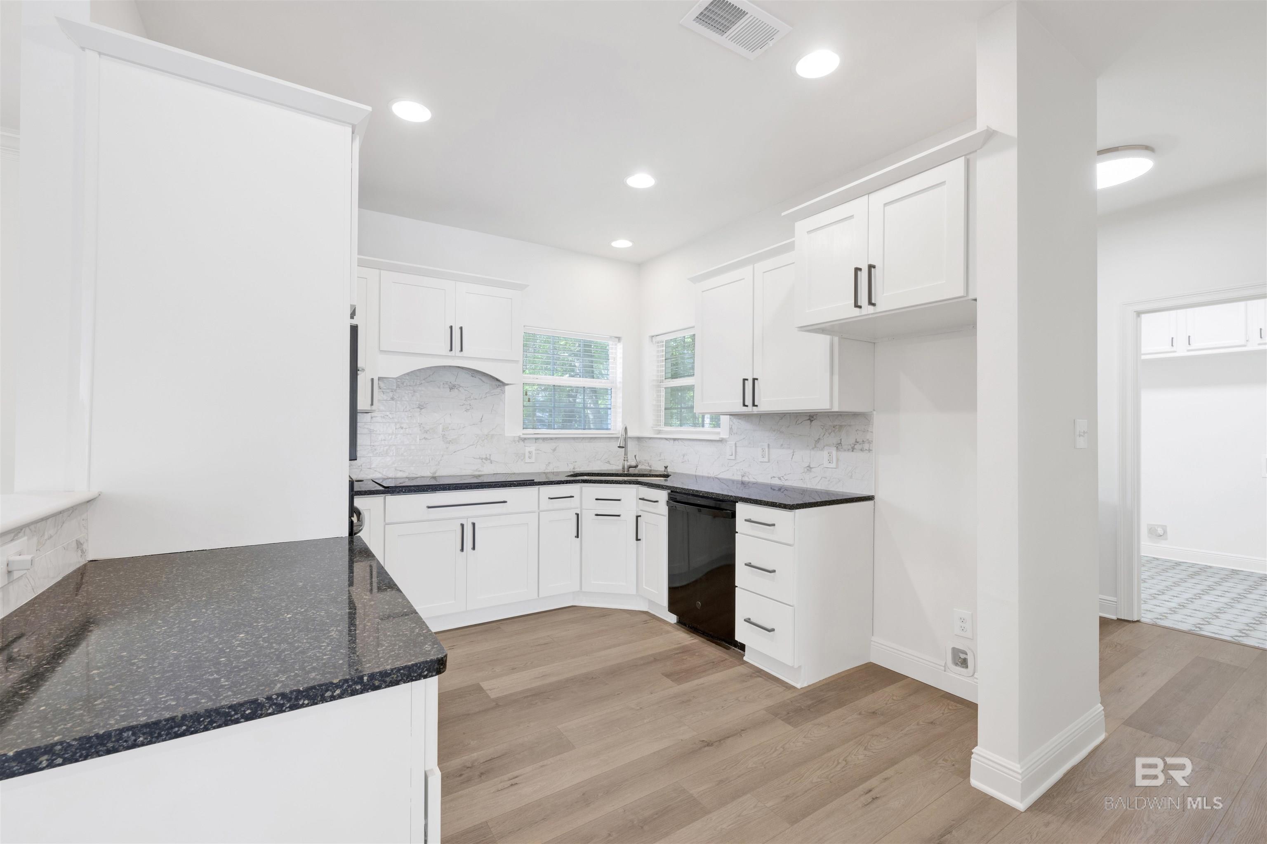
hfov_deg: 102.3
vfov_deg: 79.2
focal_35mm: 14
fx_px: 510
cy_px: 422
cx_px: 634
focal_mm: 14.5
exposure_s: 1/6
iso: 400
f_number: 11
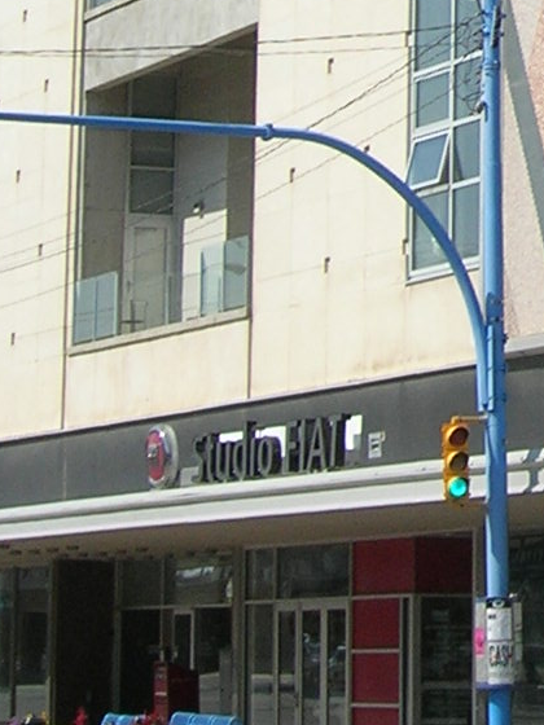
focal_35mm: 176
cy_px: -434
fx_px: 3688
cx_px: 1139
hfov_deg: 8.0
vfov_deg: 10.7
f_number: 4.8
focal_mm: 7.8
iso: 64
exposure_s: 1/678
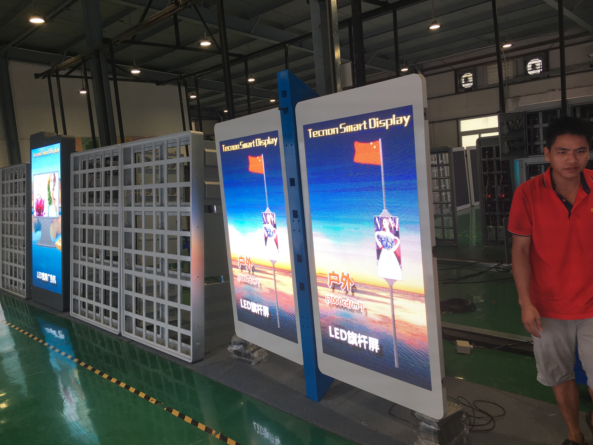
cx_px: 296
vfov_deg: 48.2
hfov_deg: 61.7
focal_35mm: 29
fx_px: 497
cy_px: 222
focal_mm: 4.15
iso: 25
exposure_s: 1/100
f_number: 2.2
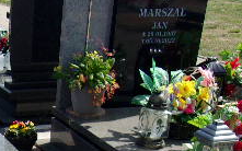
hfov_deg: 23.1
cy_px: 181
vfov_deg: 15.2
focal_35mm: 83
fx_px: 547
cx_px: -39
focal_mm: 4.9
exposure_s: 1/70
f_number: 10.4
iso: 80
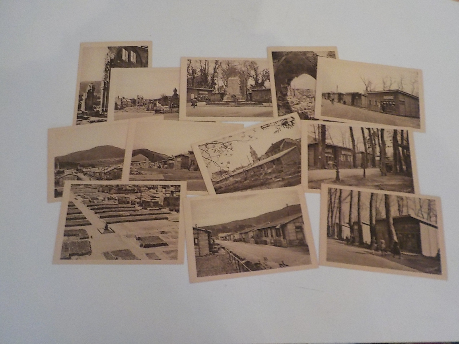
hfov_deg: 60.0
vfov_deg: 46.8
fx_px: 398
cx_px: 230
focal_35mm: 30
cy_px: 172
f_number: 3.3
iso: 400
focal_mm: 4.1
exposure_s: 1/30
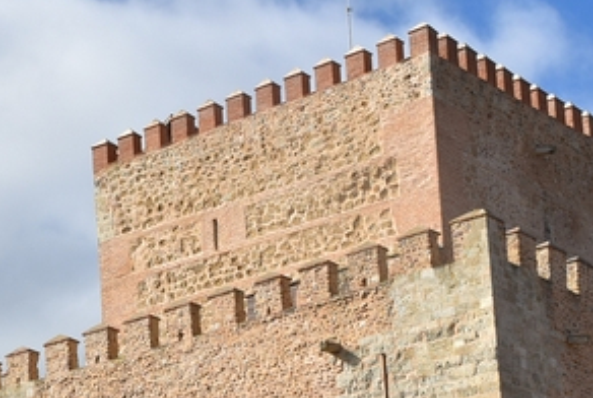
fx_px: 1981
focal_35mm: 120
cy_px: 414
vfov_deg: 11.3
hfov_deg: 16.7
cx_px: 37
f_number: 10
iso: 200
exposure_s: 1/400
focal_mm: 26
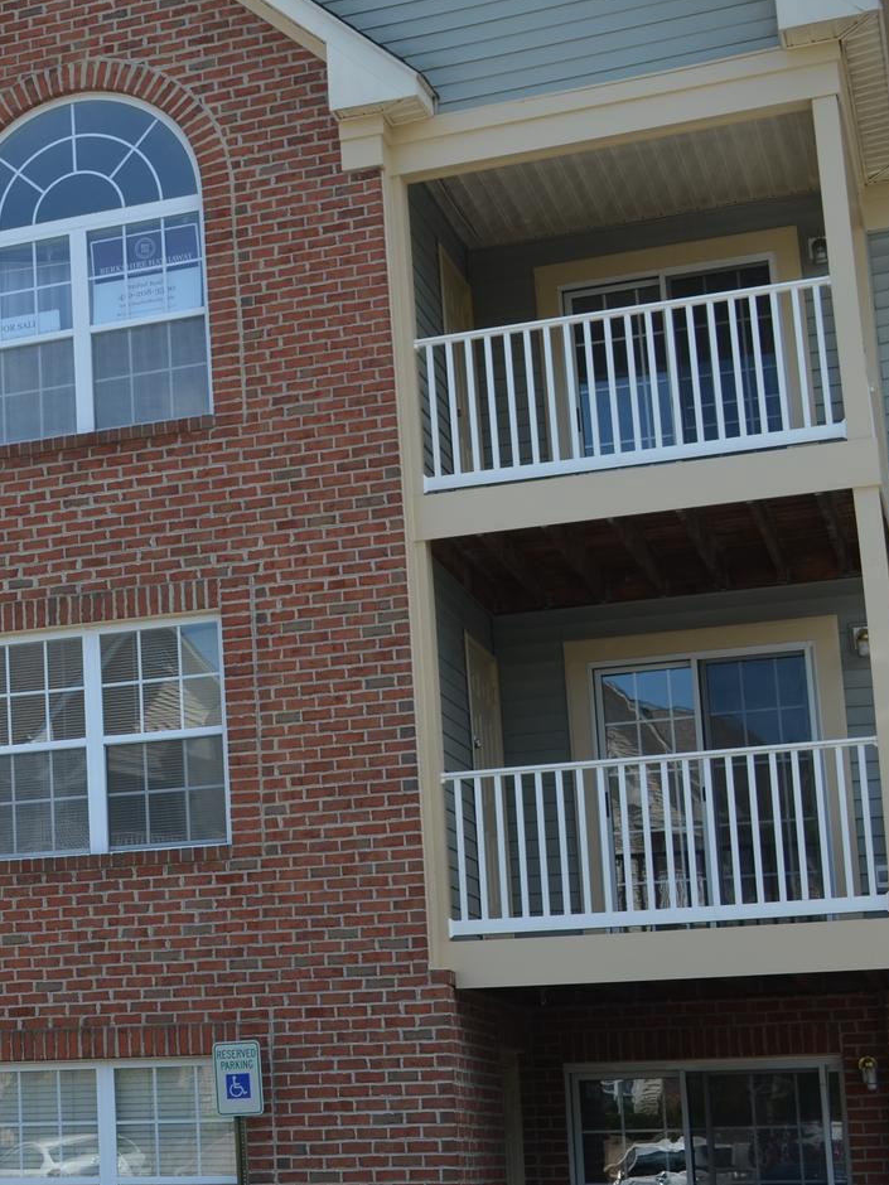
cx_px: -222
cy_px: 657
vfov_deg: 28.1
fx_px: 2363
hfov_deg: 19.8
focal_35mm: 69
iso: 125
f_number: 8
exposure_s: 1/250
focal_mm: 22
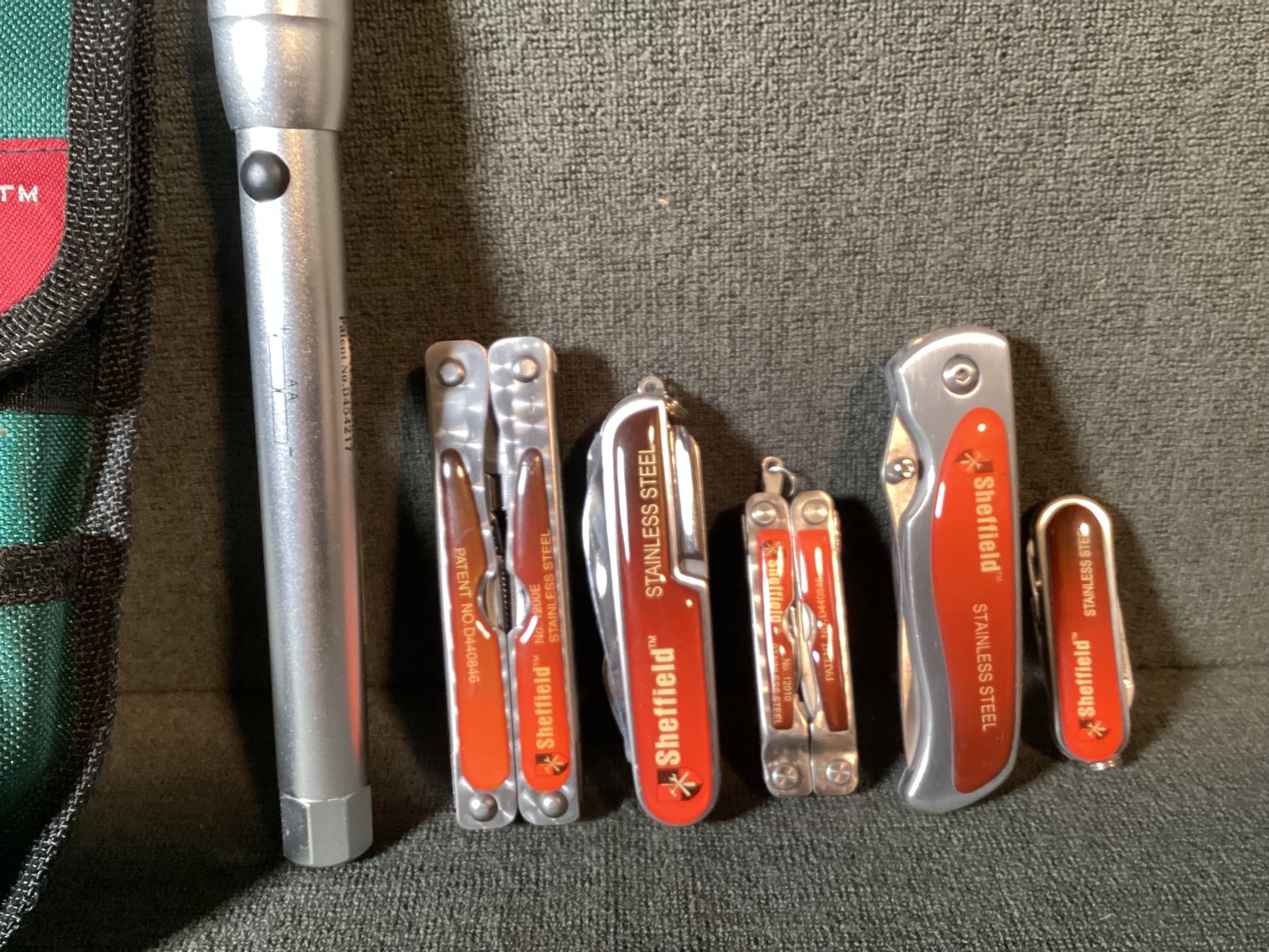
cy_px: 476
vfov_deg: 45.4
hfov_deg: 58.3
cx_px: 634
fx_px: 1137
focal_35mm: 31
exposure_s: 1/50
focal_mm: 3.3
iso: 320
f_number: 2.4
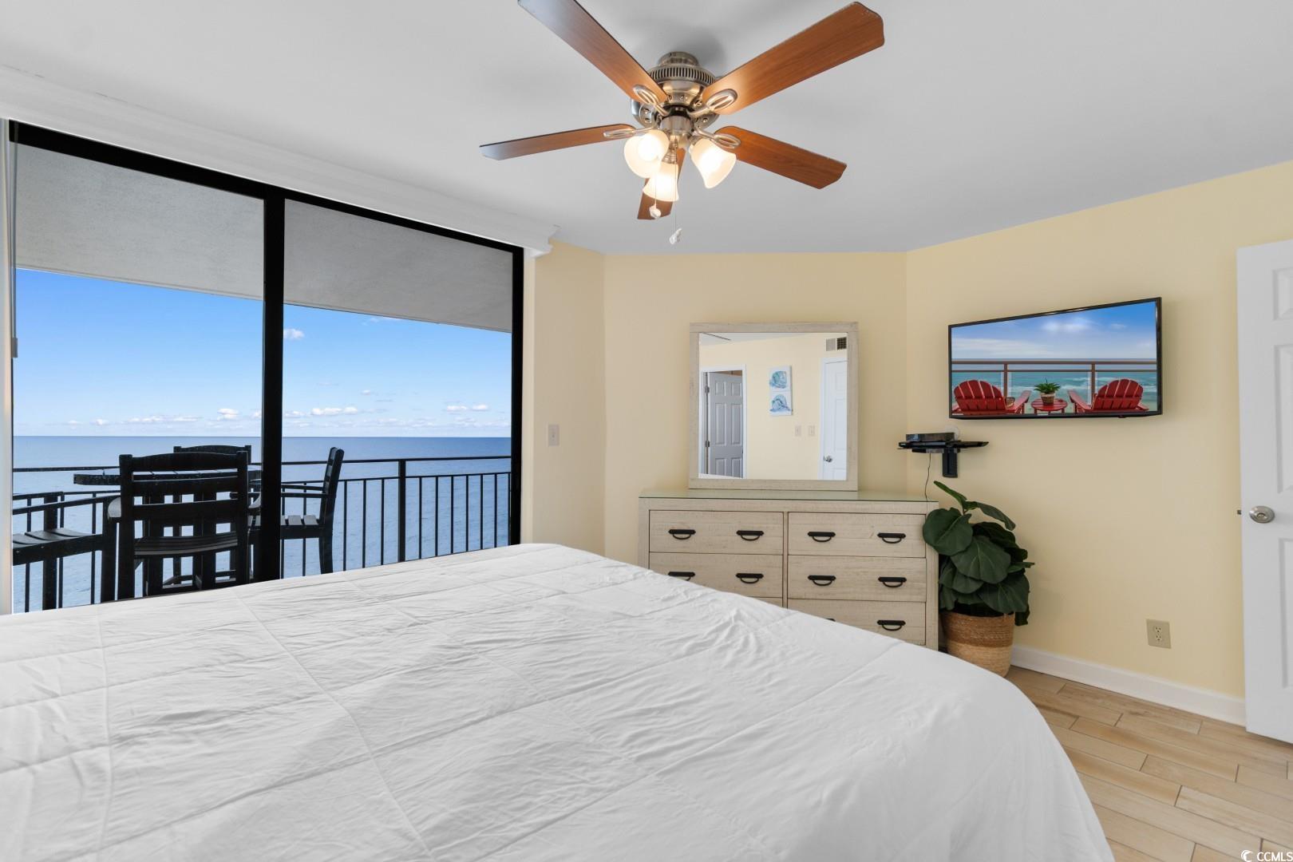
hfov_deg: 100.4
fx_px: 539
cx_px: 646
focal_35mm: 15
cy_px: 431
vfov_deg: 77.3
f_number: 5
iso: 100
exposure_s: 1/100
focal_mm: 10
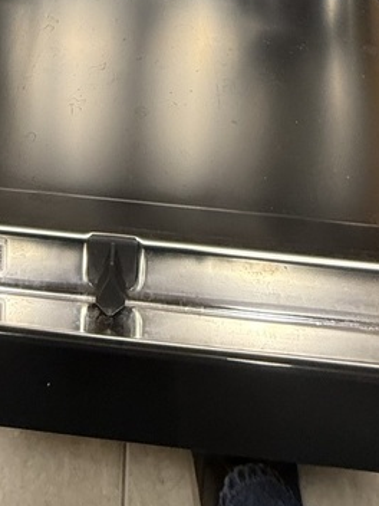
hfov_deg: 33.2
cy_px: -231
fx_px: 628
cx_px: 119
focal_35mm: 43
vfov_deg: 29.3
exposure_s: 1/60
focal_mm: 2.22
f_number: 2.2
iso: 500
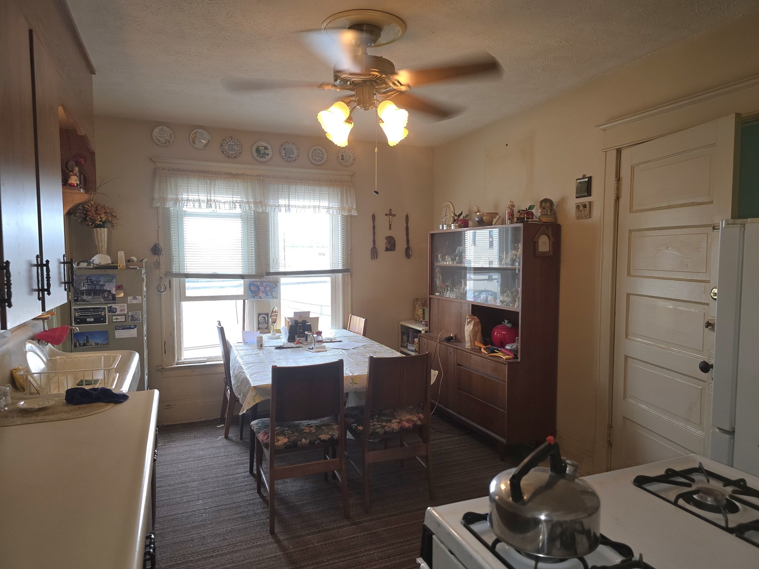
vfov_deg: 58.9
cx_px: 380
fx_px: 504
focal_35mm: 23
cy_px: 284
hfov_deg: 73.9
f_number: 1.7
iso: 50
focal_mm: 6.3
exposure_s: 1/60.2
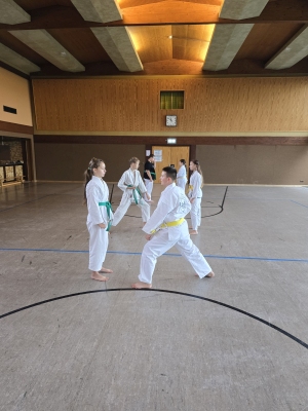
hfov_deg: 58.9
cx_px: 154
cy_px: 206
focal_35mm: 23
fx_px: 273
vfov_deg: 73.9
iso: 400
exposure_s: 1/100
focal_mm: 6.3
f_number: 1.7
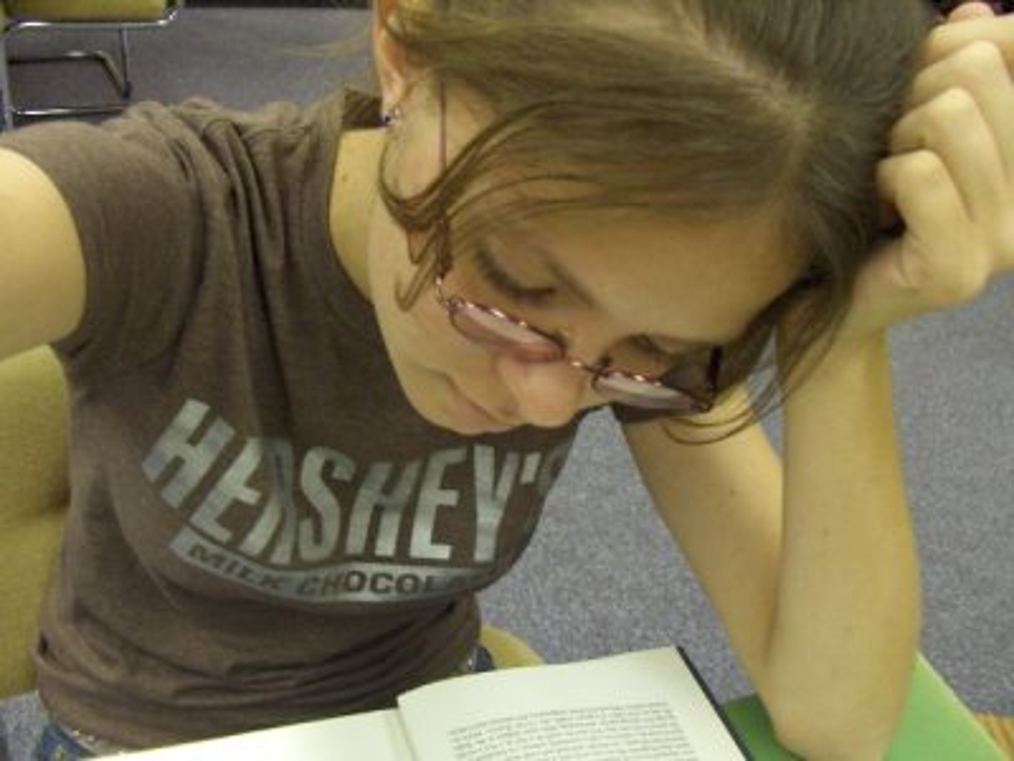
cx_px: 507
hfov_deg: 52.6
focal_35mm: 35
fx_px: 1025
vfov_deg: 40.7
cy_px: 380
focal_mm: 5.8
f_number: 2.6
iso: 200
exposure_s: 1/27
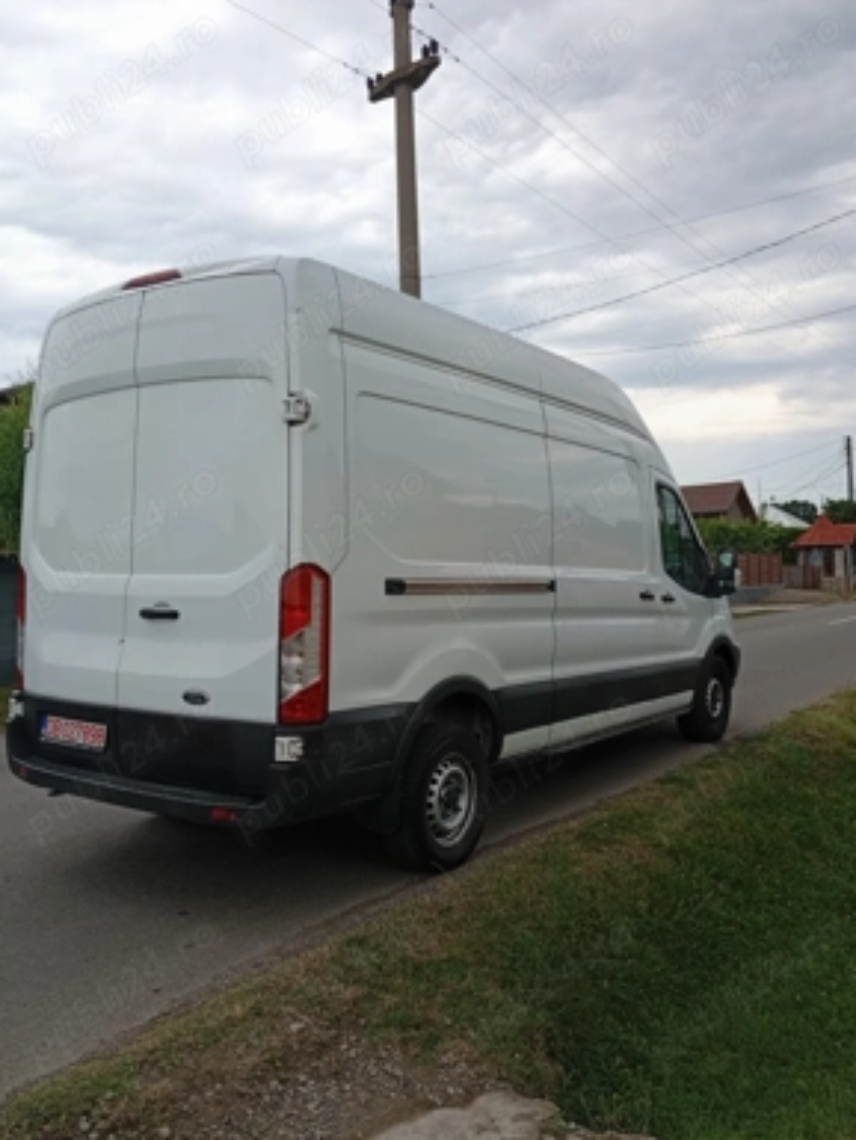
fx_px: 989
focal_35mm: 30
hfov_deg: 46.8
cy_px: 586
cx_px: 432
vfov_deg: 59.9
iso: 53
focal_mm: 3.98
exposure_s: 1/152
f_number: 1.8
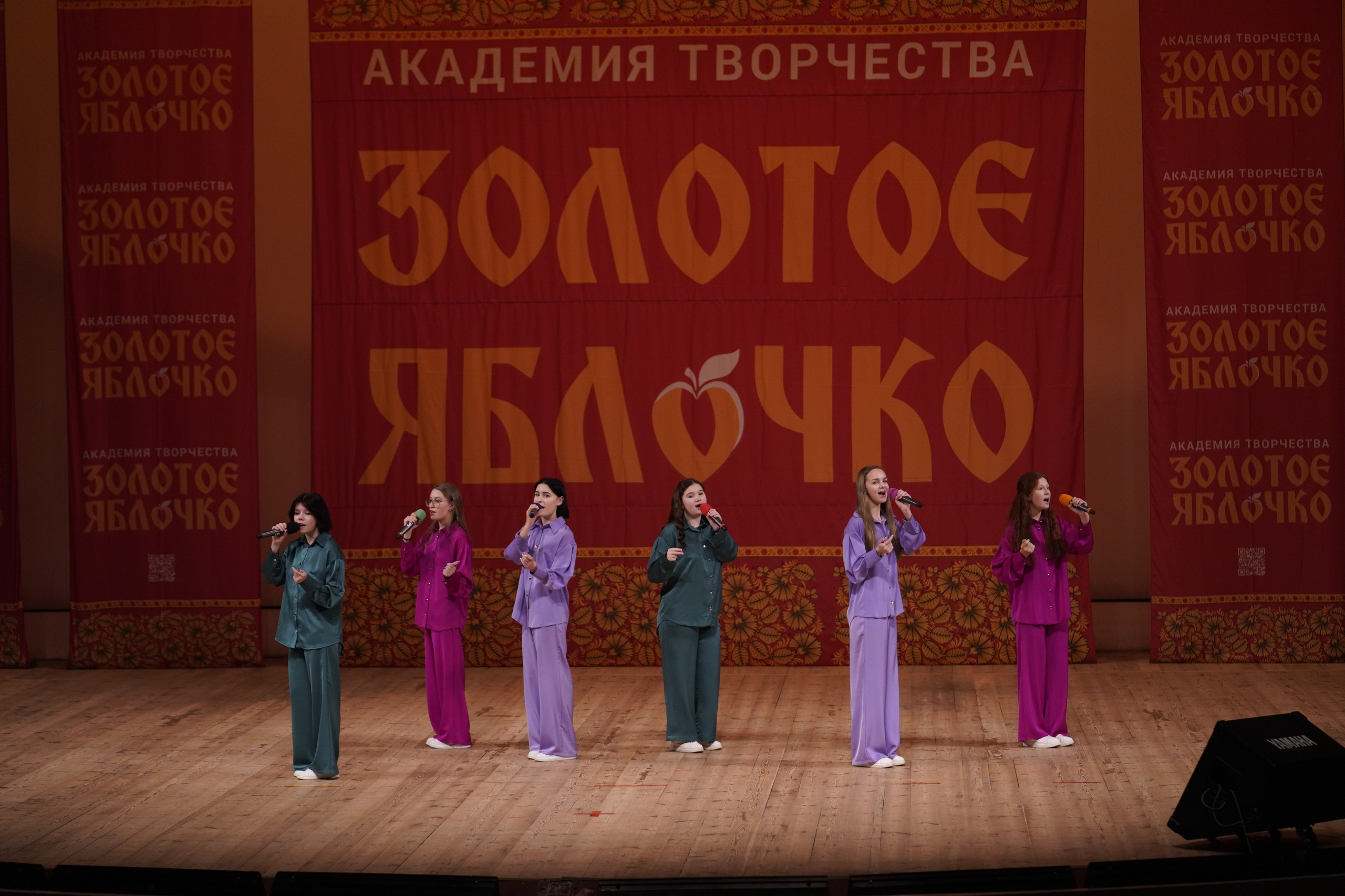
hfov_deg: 19.1
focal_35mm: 107
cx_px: 672
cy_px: 448
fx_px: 3998
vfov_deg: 12.8
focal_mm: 107
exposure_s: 1/400
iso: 1600
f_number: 2.8
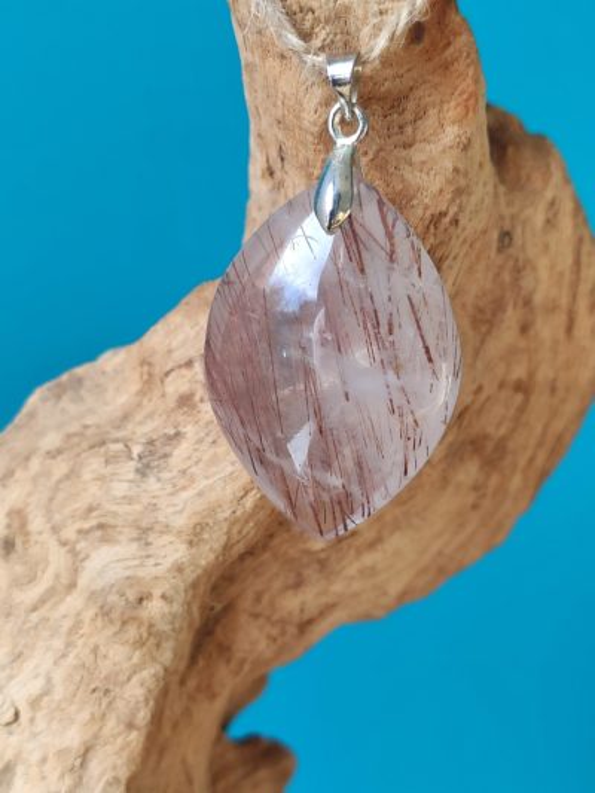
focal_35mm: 26
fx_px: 596
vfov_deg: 67.3
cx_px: 298
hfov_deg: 53.1
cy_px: 396
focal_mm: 4.77
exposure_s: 1/100
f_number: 1.75
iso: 153
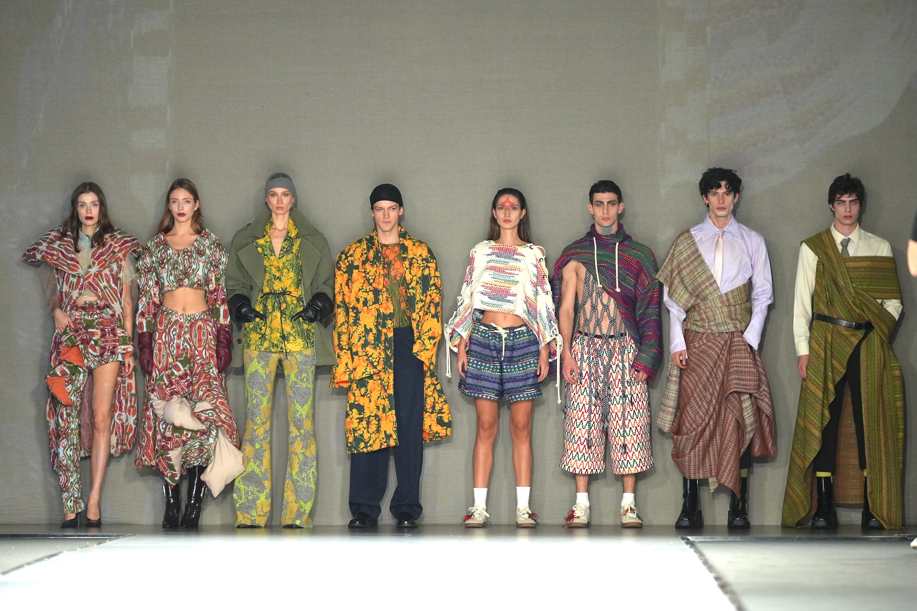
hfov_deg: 10.3
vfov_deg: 6.9
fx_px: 5094
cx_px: 458
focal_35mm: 200
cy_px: 306
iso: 2500
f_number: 2.8
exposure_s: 1/400
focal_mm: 200
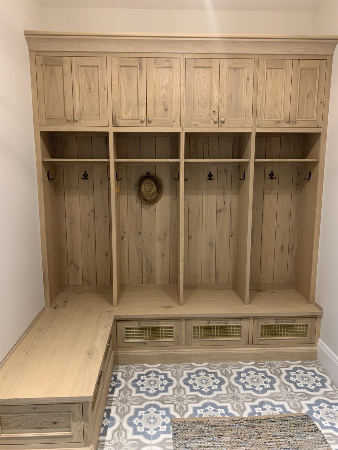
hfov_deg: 53.1
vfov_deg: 67.3
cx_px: 169
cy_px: 225
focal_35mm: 26
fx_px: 338
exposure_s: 1/60
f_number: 1.8
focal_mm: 4.25
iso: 250
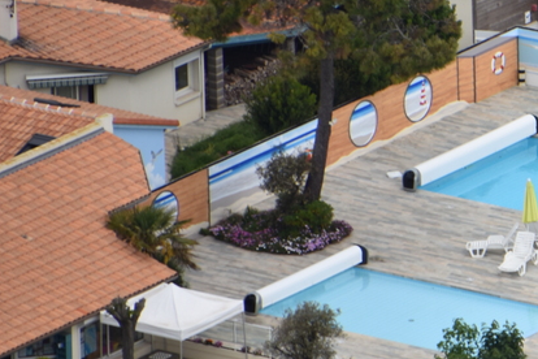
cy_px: 148
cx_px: 635
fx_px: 16228
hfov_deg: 1.9
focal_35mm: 1086
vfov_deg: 1.3
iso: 110
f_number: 6.3
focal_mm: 300
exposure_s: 1/500
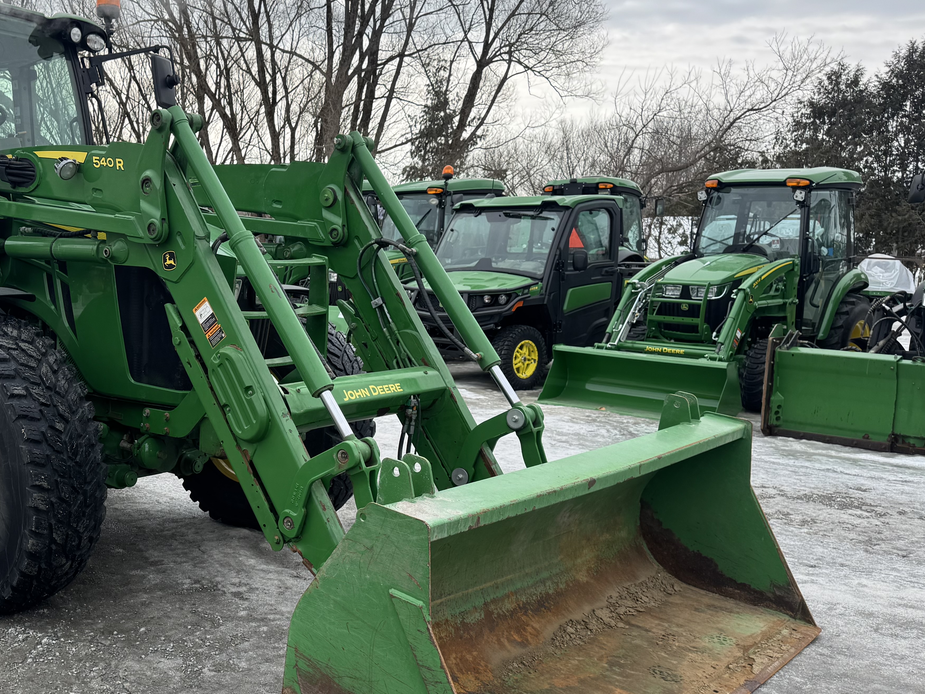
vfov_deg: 36.7
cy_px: 399
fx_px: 1042
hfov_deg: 46.1
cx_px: 226
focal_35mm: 39
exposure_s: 1/2252
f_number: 1.78
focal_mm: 6.76
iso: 80
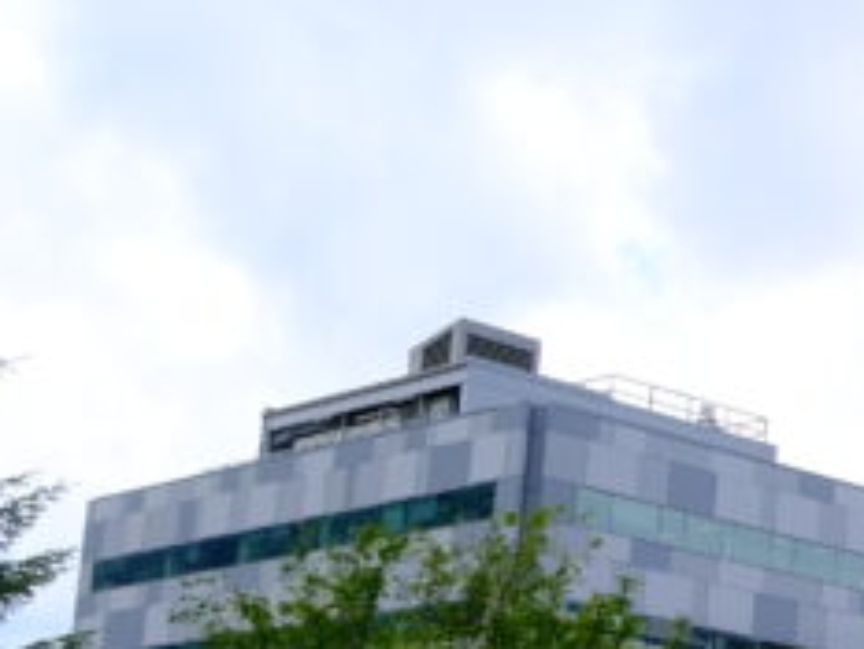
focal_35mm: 97
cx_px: 1506
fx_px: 2422
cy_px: 732
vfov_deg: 14.8
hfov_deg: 17.0
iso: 320
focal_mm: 15.2
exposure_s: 1/500
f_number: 5.6
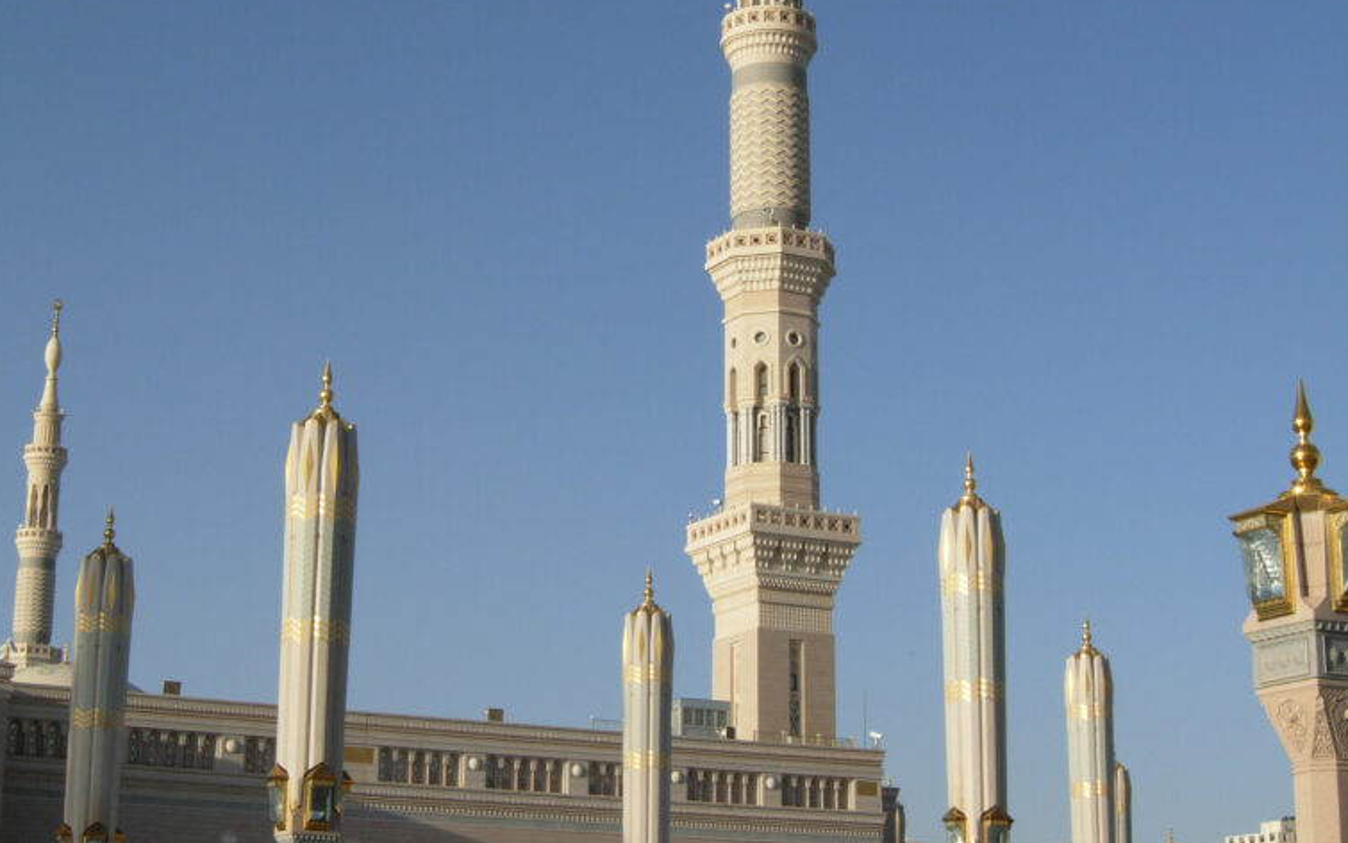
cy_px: 361
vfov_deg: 18.9
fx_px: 2535
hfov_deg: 29.8
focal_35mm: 69
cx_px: 673
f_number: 6.9
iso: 50
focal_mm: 10.1
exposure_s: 1/352
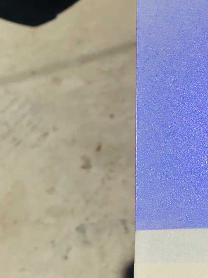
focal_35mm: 91
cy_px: 2
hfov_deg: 15.8
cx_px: 223
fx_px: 729
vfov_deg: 20.8
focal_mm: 3.99
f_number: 1.8
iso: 20
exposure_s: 1/6849
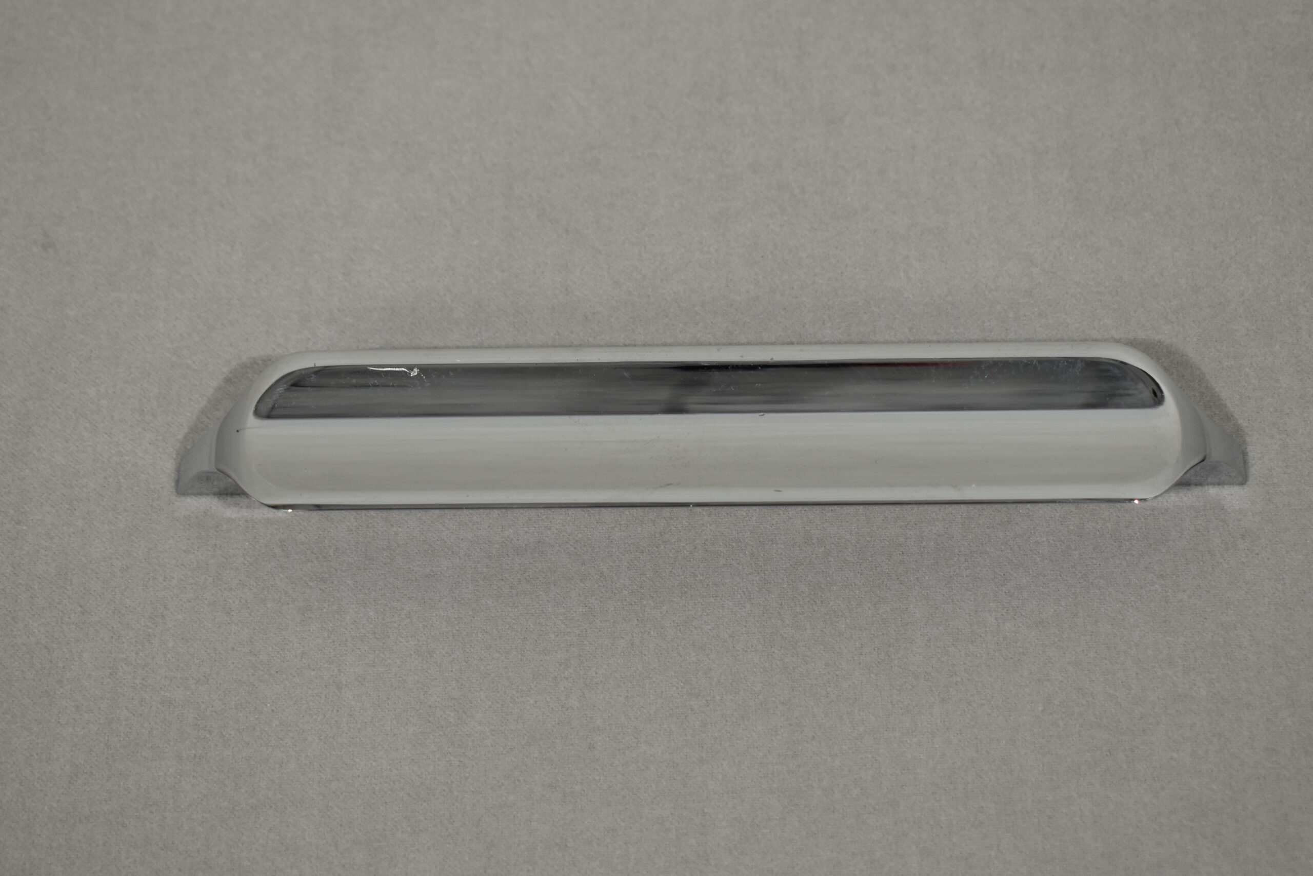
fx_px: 2462
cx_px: 656
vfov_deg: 20.2
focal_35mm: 68
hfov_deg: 29.9
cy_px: 438
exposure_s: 1/125
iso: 400
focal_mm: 45
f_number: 5.6
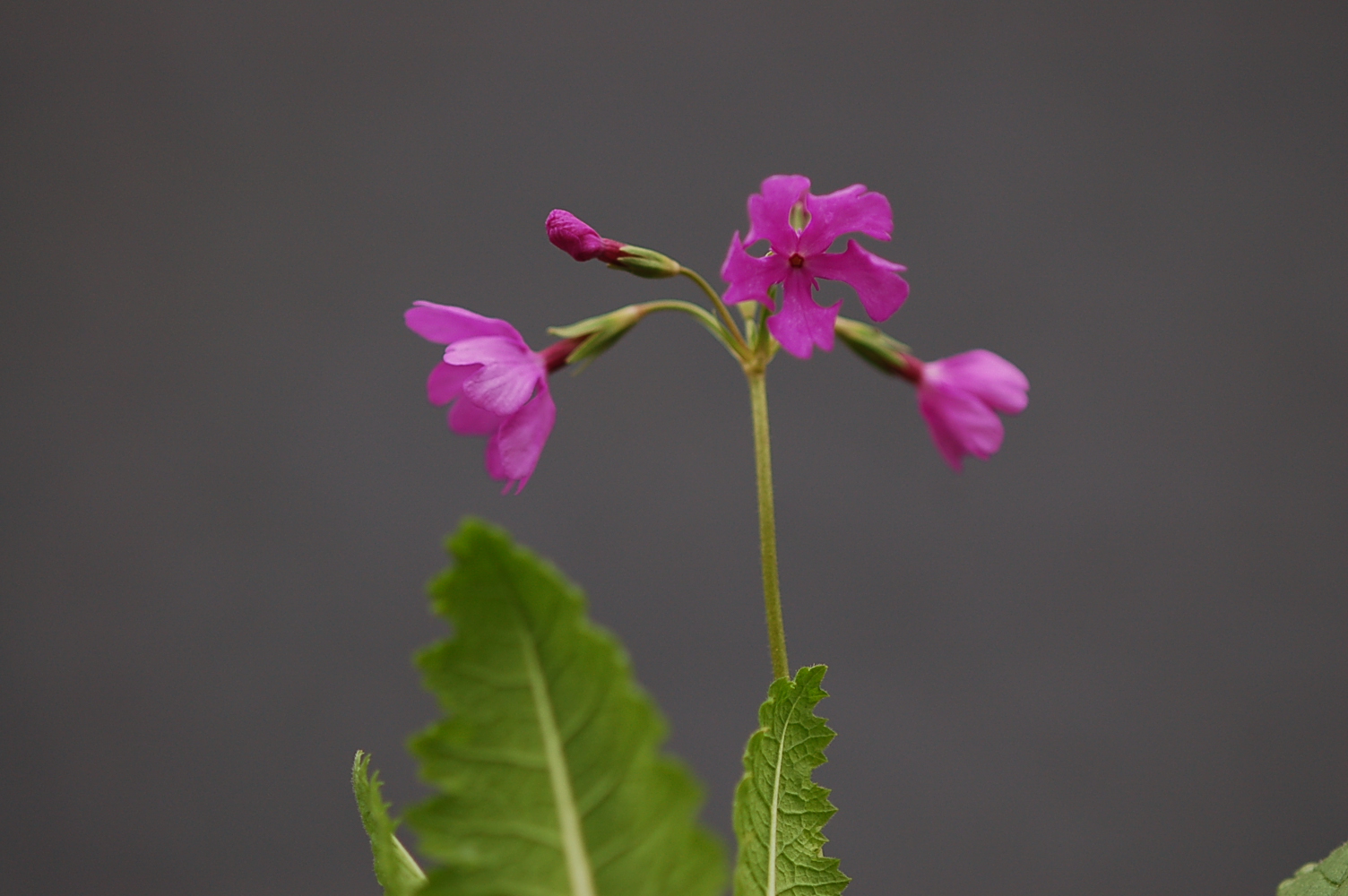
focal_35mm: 158
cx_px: 674
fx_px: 5892
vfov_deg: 8.7
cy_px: 448
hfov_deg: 13.1
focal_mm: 105
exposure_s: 1/640
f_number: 3.2
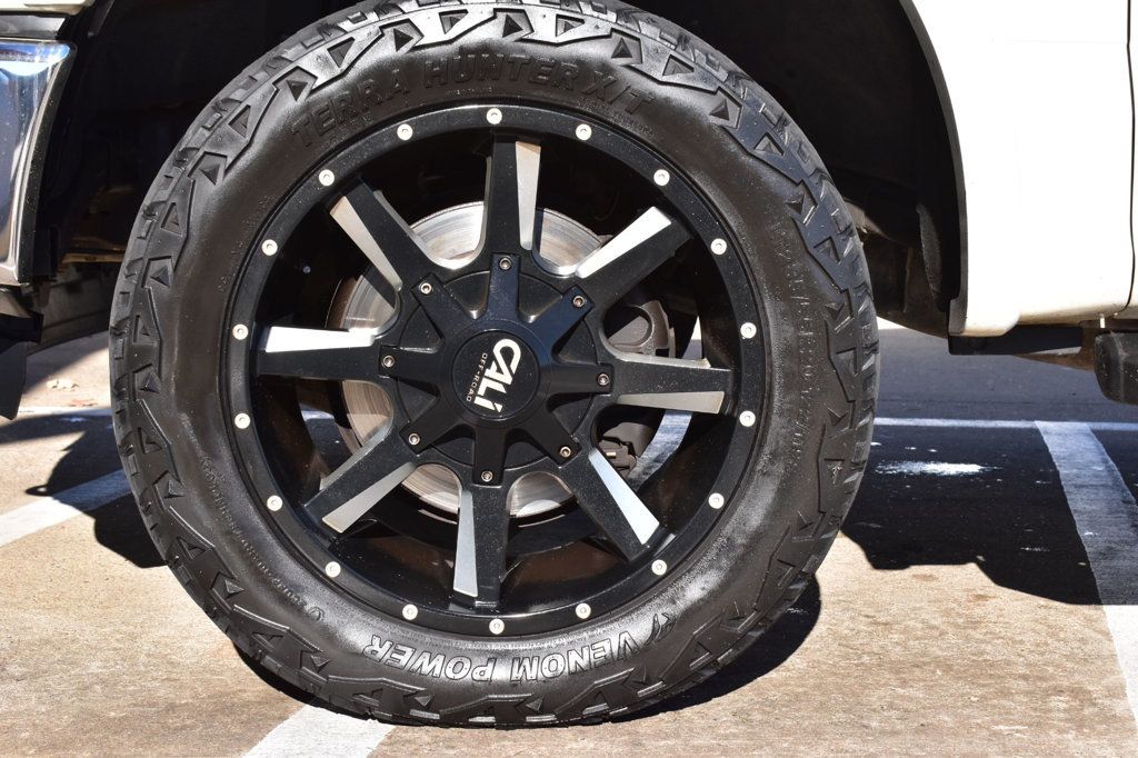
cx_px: 569
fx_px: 1801
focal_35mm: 57
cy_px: 379
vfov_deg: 23.8
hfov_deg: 35.1
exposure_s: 1/400
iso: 400
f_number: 11
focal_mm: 38
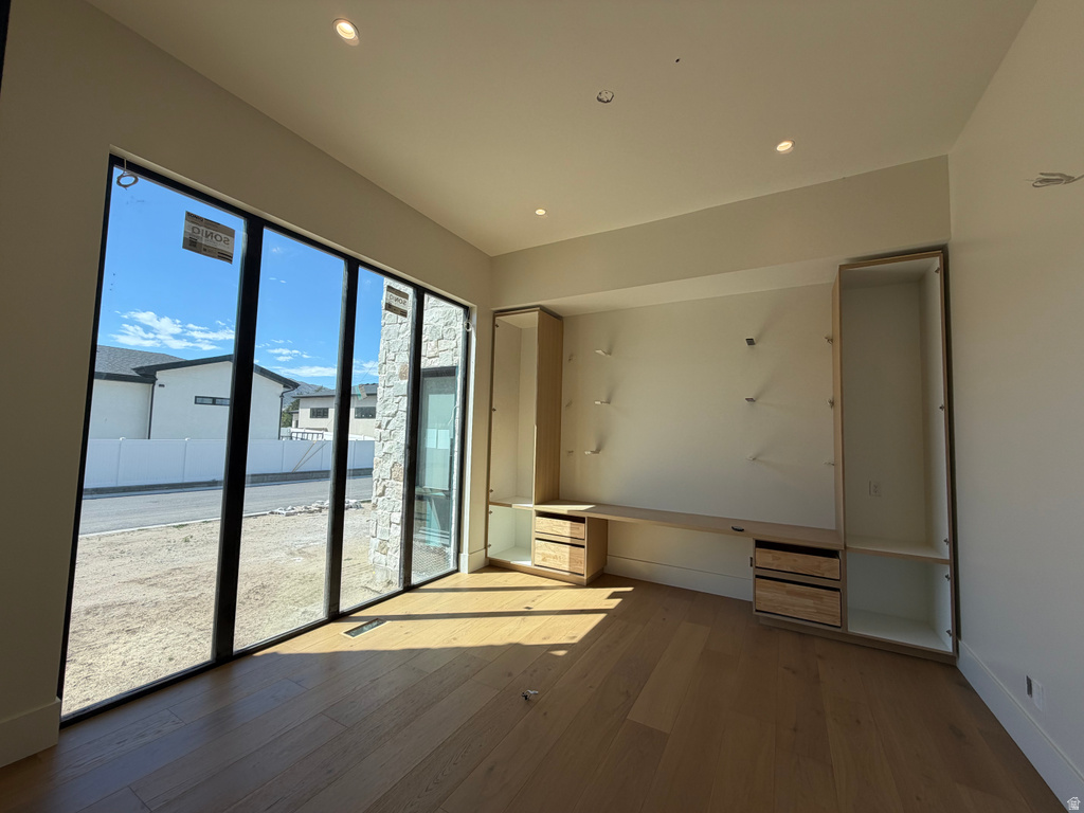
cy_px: 406
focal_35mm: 14
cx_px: 542
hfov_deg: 102.1
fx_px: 438
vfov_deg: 85.7
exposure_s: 1/540
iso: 40
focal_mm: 2.22
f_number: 2.2
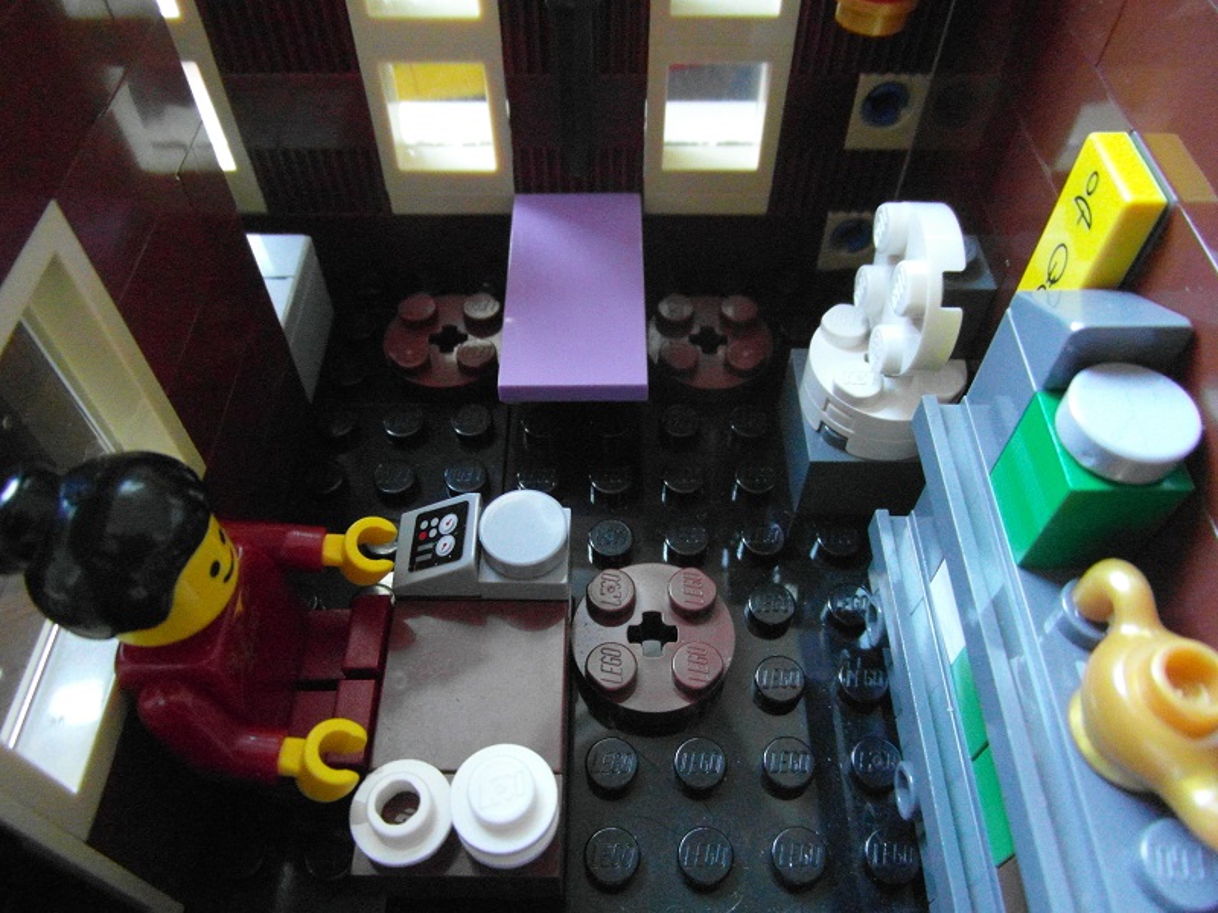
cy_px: 456
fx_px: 844
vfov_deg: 56.8
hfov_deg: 71.6
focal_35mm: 24
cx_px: 609
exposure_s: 1/15
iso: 800
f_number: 3.2
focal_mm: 4
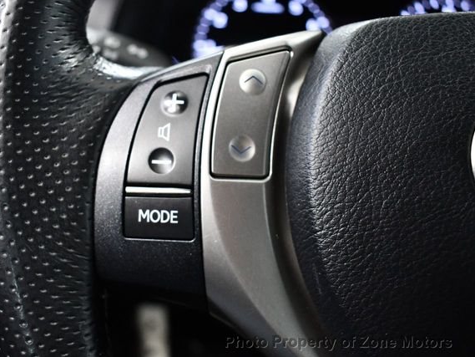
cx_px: 212
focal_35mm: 39
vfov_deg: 36.8
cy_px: 178
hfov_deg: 47.8
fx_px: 535
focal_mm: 18
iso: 3200
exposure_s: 1/80
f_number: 3.5
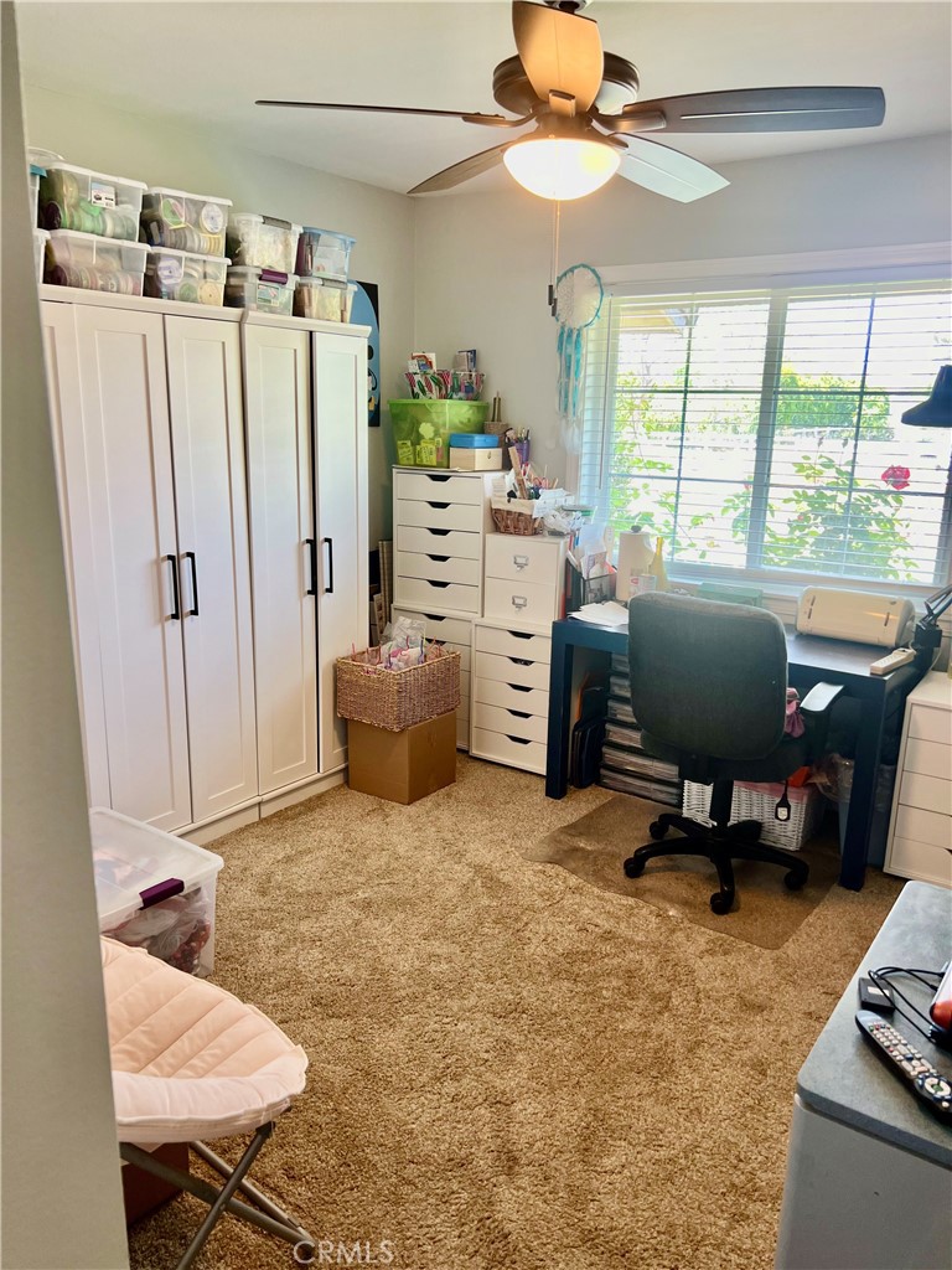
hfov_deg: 53.1
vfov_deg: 67.3
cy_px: 635
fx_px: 953
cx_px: 476
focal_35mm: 26
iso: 64
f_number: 1.5
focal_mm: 5.7
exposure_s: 1/62
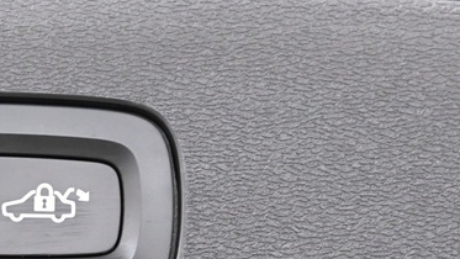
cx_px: 120
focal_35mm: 296
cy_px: 343
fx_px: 3611
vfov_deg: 4.1
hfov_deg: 7.3
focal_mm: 65
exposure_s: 1/80
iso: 3200
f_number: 4
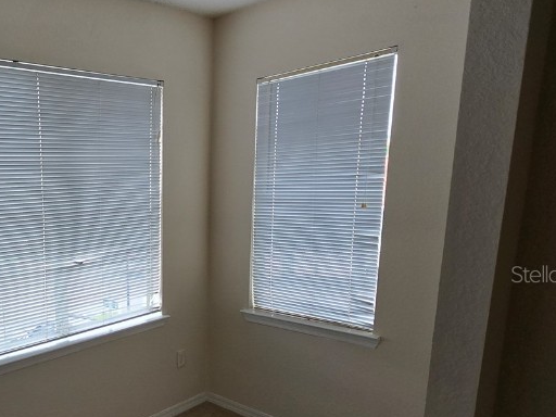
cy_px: 274
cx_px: 58
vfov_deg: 52.2
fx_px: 418
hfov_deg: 57.9
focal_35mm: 26
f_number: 2.2
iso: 125
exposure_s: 1/60
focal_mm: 2.2
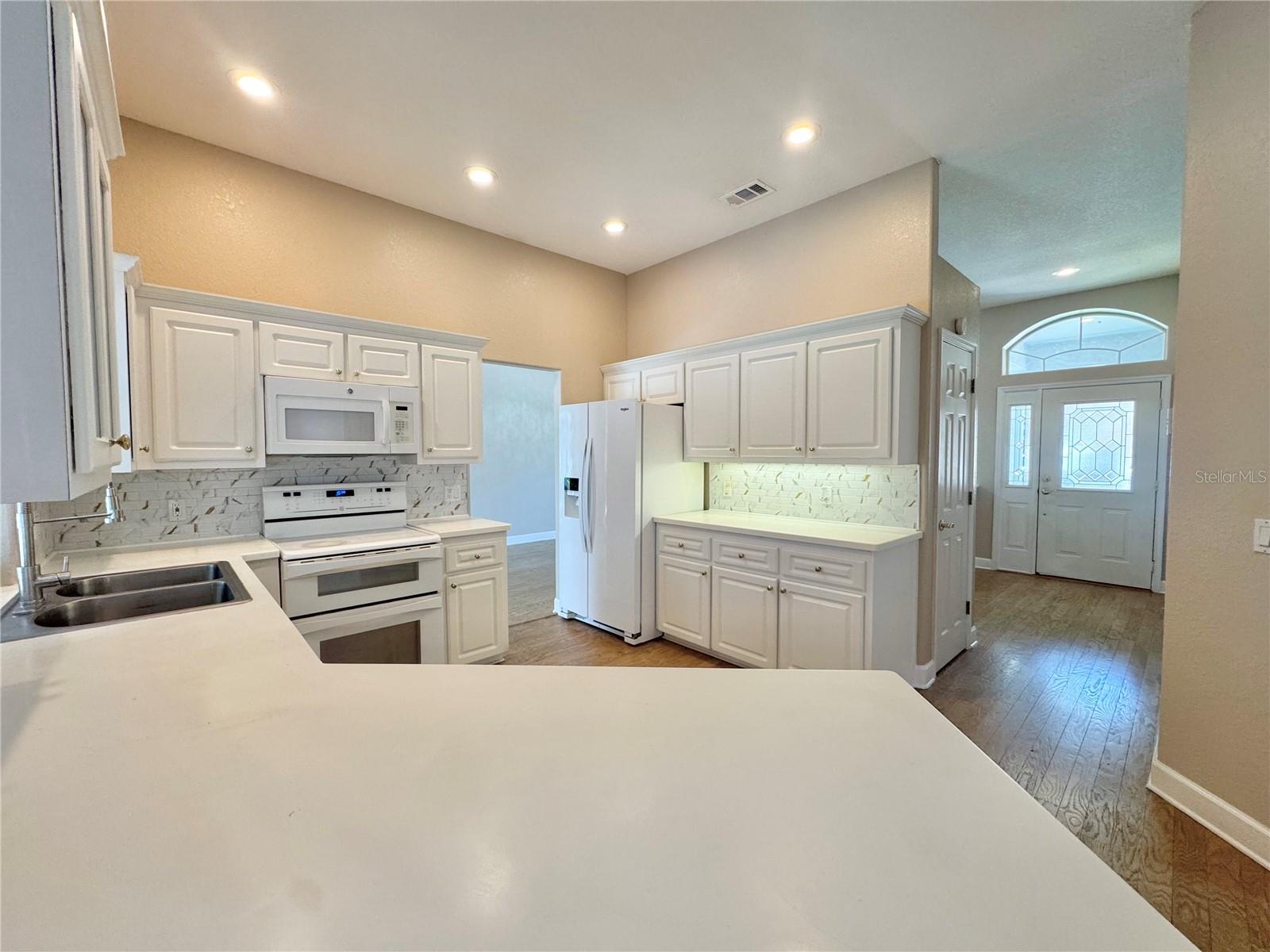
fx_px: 514
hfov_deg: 102.1
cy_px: 476
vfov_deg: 85.7
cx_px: 635
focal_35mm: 14
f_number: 2.2
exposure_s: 1/120
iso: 160
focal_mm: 2.22
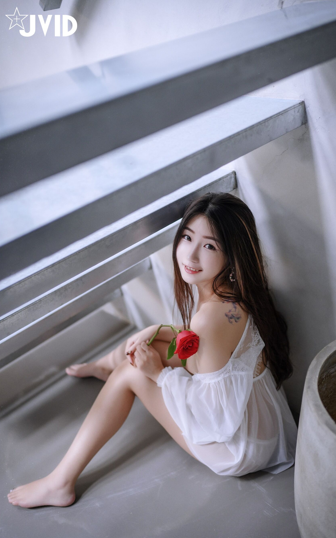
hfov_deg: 35.3
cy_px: 271
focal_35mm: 36
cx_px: 178
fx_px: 528
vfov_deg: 54.0
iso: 320
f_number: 1.8
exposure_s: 1/100
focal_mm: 35
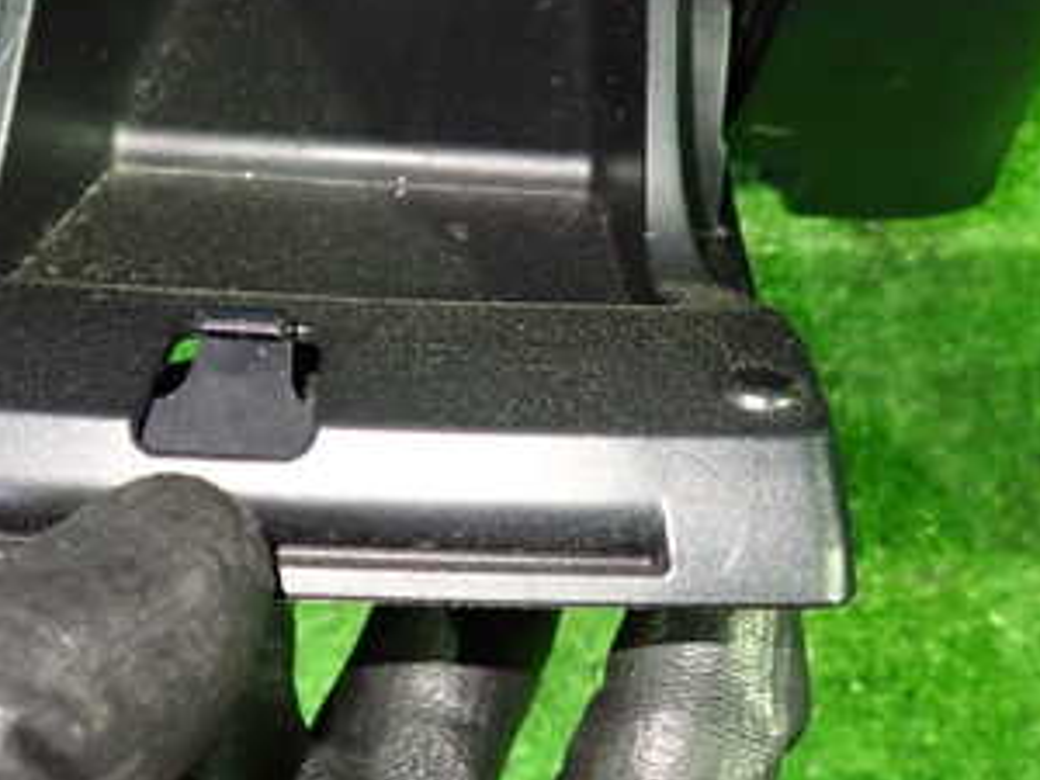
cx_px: 426
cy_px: 180
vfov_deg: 28.6
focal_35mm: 50
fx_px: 1502
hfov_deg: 38.1
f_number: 2
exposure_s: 1/30
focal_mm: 4.5
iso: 800
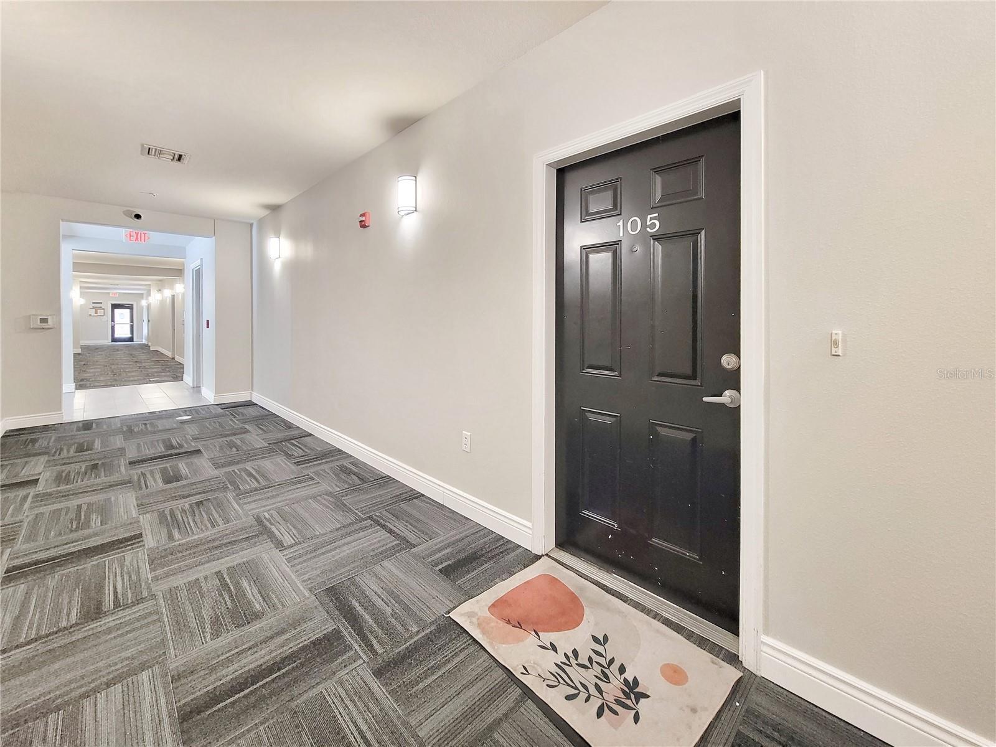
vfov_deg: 89.9
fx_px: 374
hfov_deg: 106.2
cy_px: 374
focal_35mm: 13
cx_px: 498
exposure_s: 1/30
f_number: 2.2
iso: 500
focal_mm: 2.2
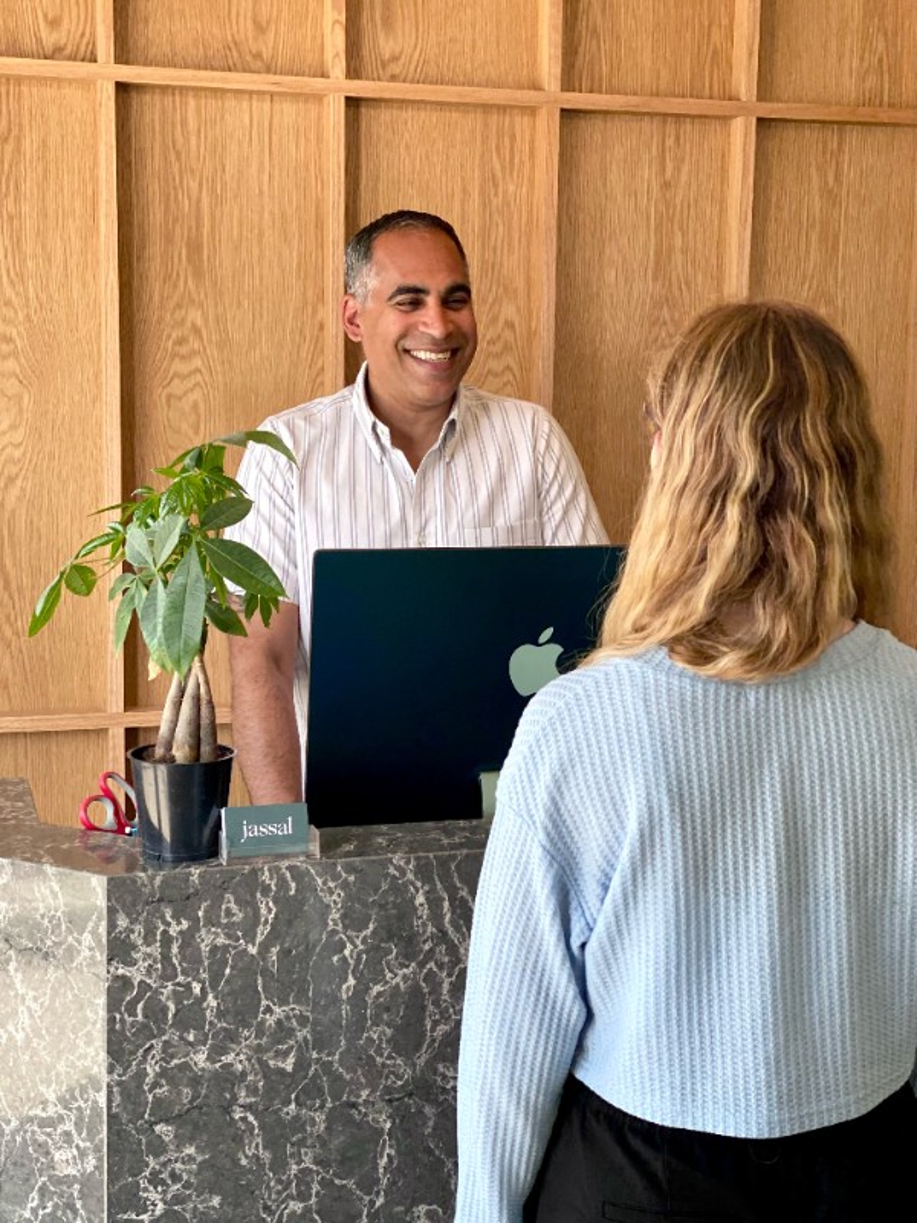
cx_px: 458
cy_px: 612
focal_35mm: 52
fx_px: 1837
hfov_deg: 28.0
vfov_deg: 36.8
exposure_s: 1/122
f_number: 2
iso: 80
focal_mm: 6
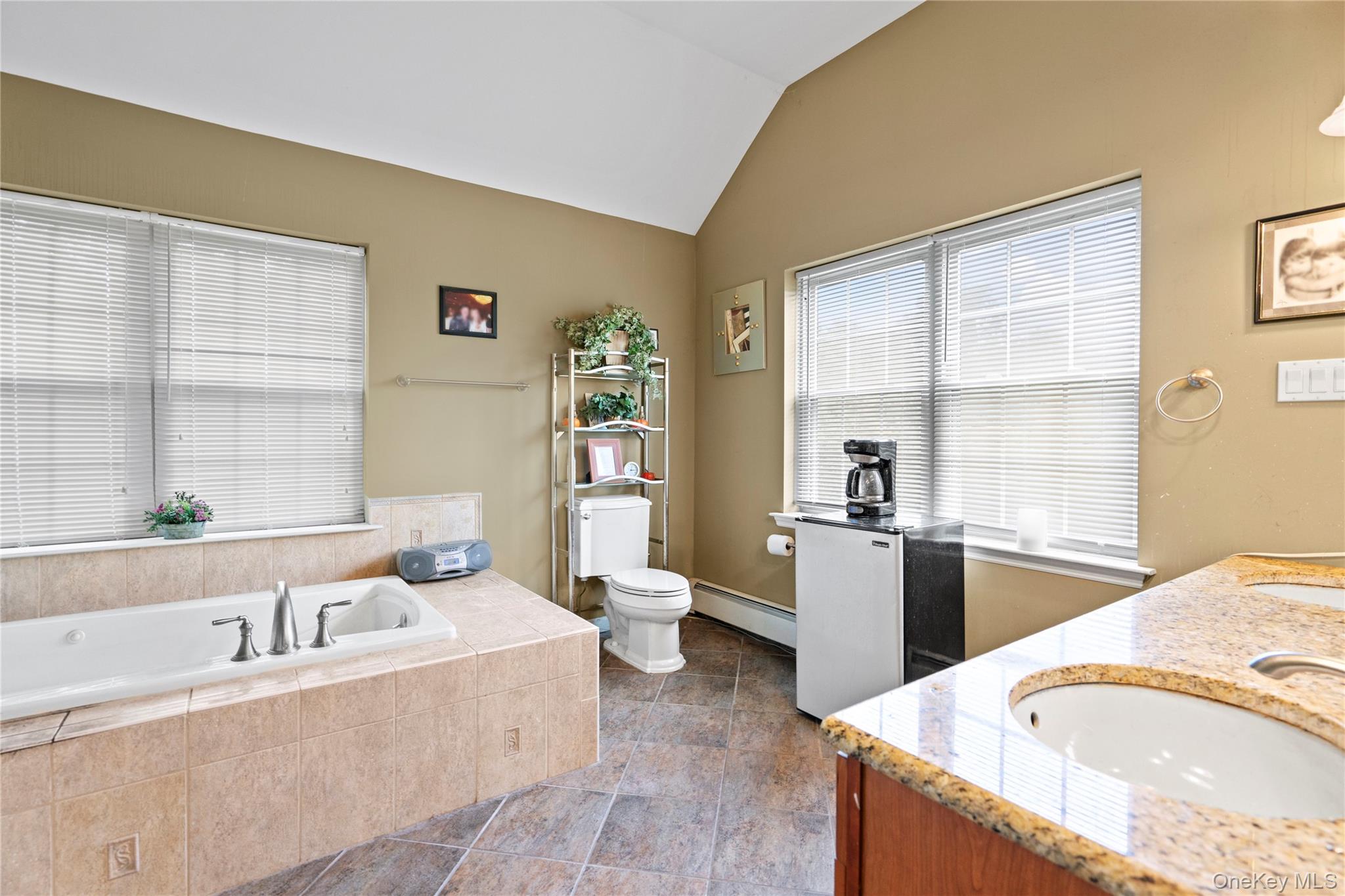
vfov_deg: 73.7
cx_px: 672
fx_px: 598
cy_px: 448
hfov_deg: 96.7
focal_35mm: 16
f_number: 5.6
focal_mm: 16
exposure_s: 1/10
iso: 400
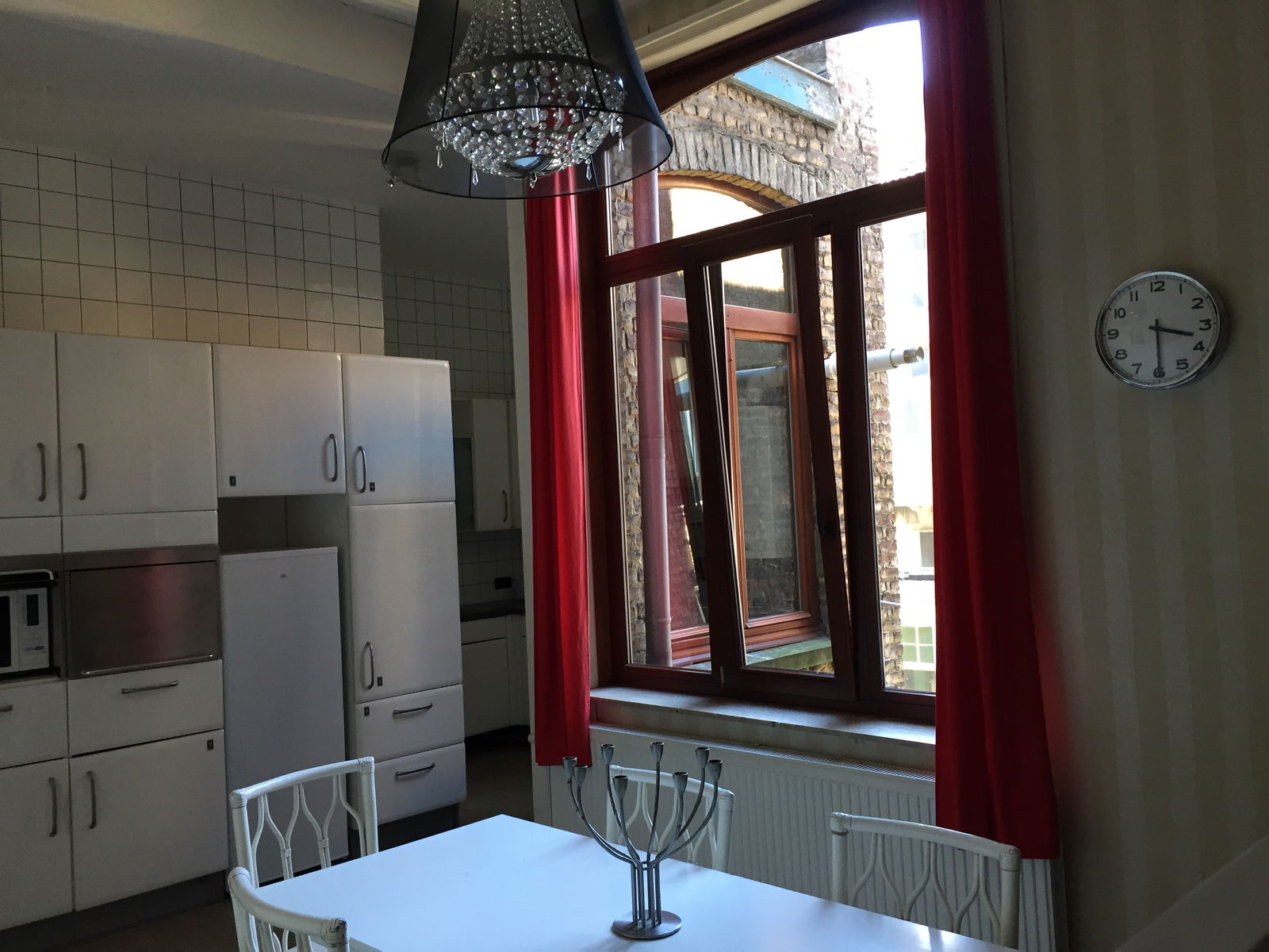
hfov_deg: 61.7
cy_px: 476
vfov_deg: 48.2
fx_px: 1063
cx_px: 634
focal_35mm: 29
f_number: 2.2
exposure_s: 1/33
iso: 125
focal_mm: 4.15
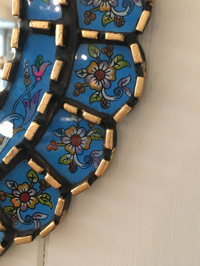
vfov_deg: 48.3
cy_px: 94
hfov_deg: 37.7
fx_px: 293
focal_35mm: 38
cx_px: 100
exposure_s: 1/20
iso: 200
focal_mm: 4.15
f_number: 2.2
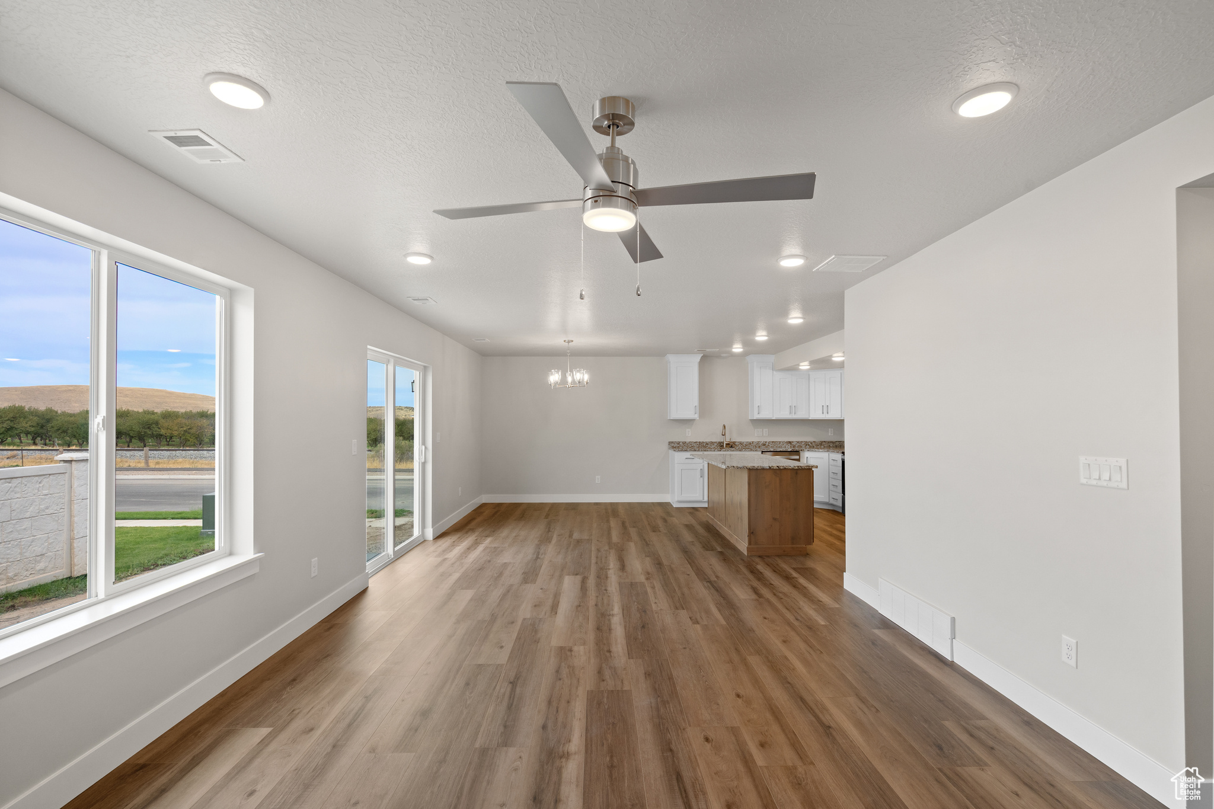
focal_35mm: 16
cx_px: 607
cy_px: 404
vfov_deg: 73.7
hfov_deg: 96.7
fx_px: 539
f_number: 8
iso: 400
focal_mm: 16
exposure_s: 1/13
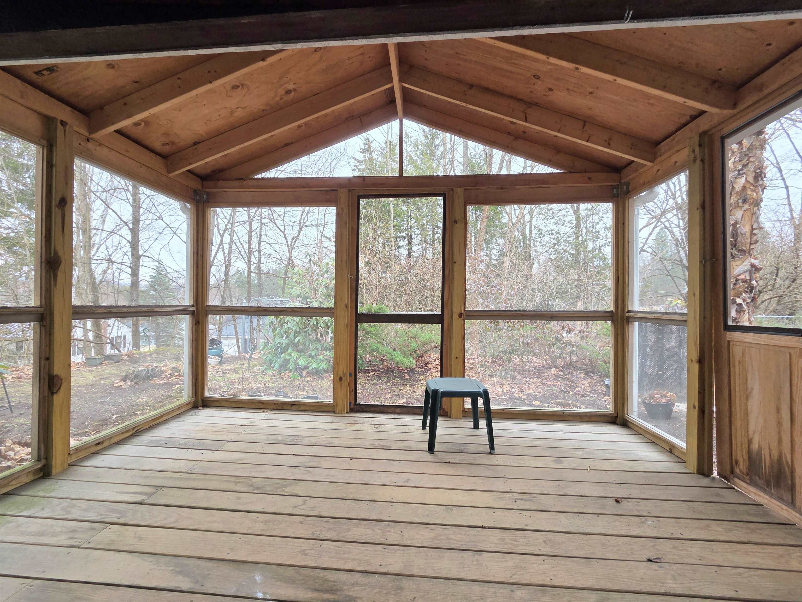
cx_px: 401
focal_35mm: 13
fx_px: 301
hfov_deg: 106.2
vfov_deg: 89.9
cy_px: 301
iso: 80
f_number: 2.2
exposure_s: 1/120
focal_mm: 2.2
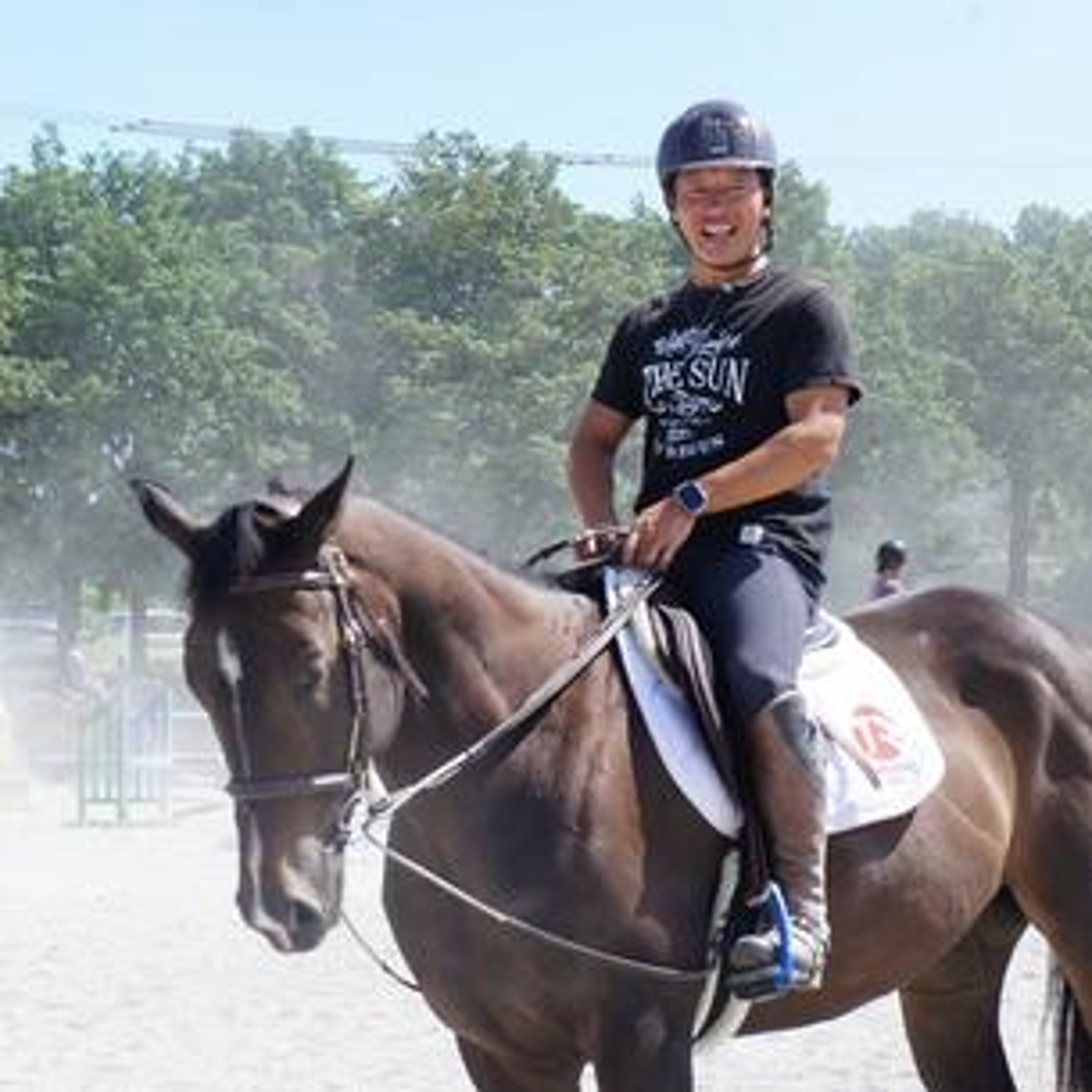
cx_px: 687
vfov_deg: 16.3
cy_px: 548
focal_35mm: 107
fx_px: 3806
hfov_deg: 16.3
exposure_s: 1/100
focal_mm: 55
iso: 200
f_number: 14
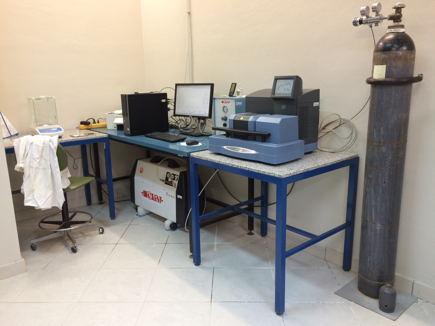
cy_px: 163
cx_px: 218
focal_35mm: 29
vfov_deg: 48.2
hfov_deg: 61.7
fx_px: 364
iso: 80
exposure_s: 1/33
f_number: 2.2
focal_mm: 4.15
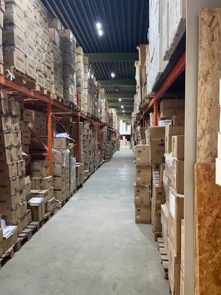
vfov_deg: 69.4
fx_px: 213
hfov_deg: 54.9
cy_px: 148
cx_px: 110
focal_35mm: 25
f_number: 1.6
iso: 160
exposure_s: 1/50
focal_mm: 5.1
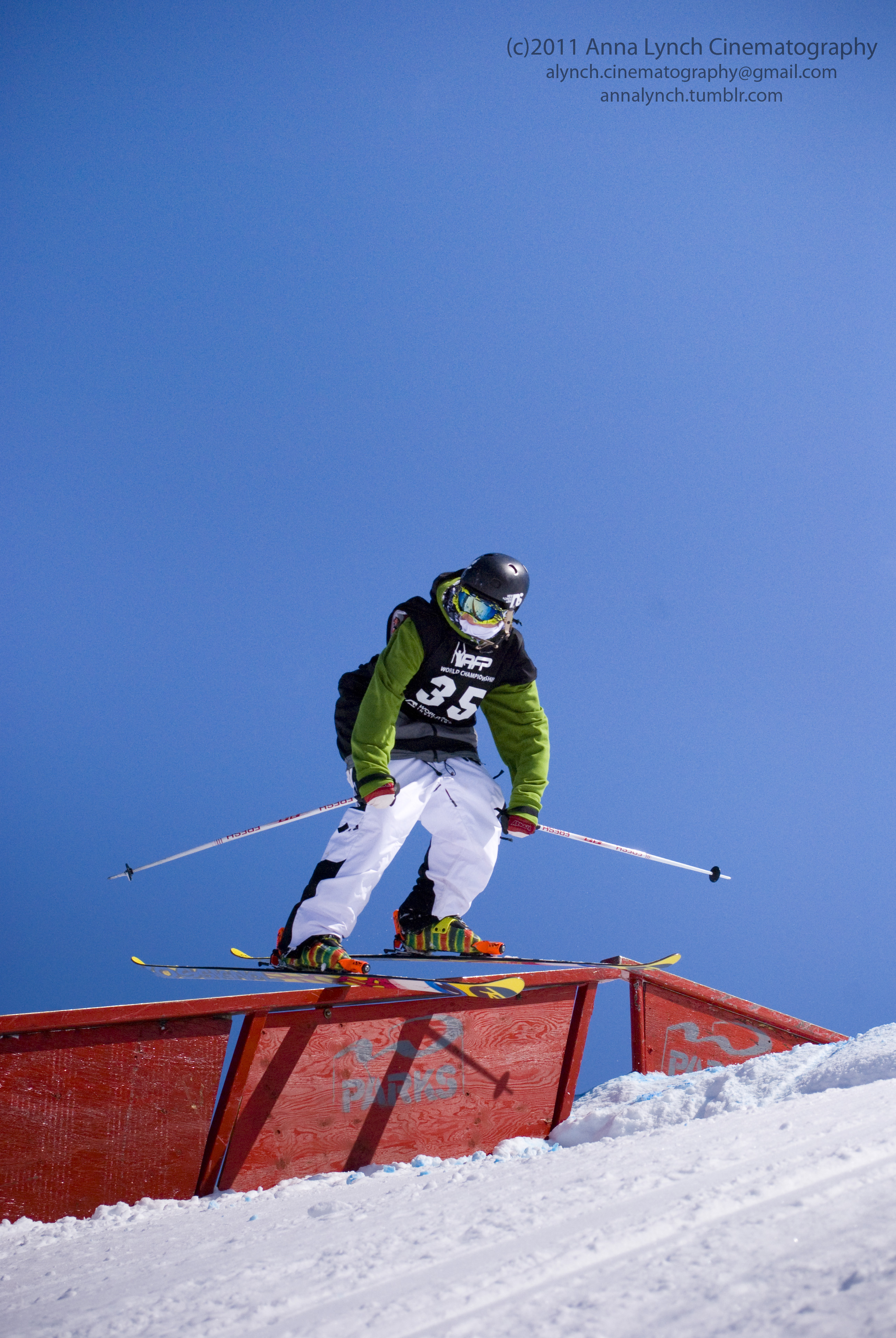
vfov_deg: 33.4
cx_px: 448
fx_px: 2233
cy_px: 669
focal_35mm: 60
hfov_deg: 22.7
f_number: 8
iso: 400
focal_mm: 40
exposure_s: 1/4000
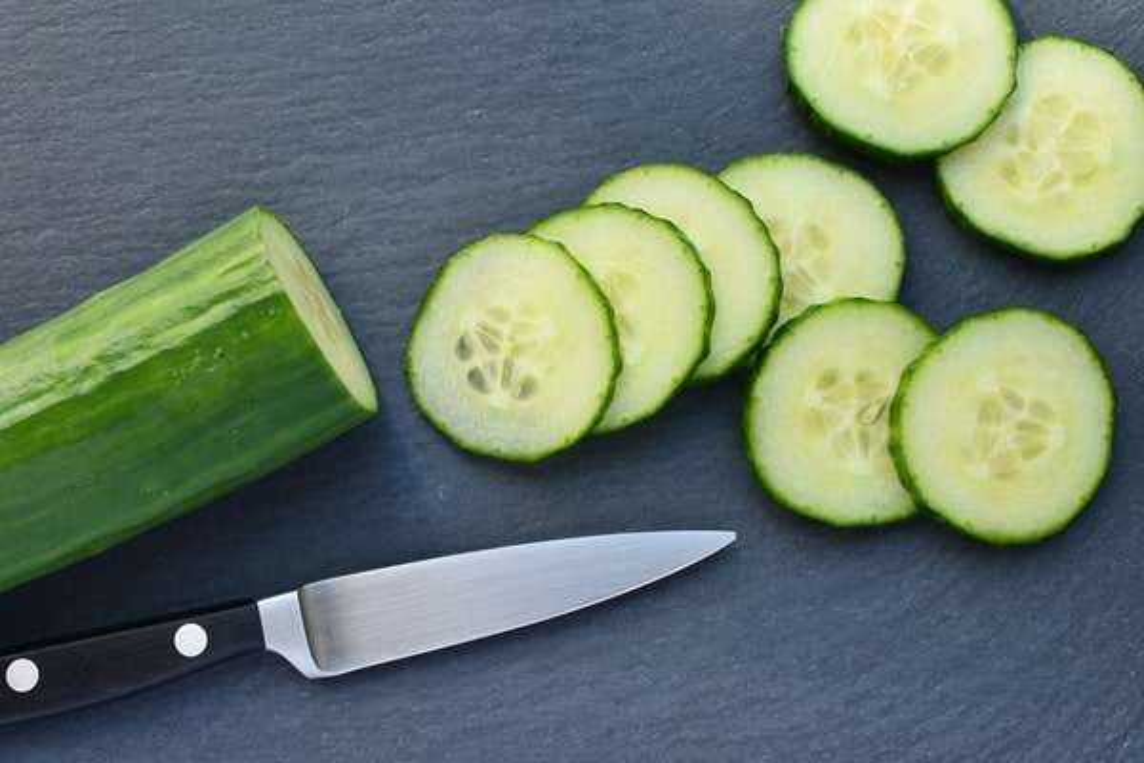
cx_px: 572
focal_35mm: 60
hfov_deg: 33.4
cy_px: 382
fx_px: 1907
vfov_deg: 22.6
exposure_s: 1/10
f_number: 8
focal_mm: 40
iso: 100
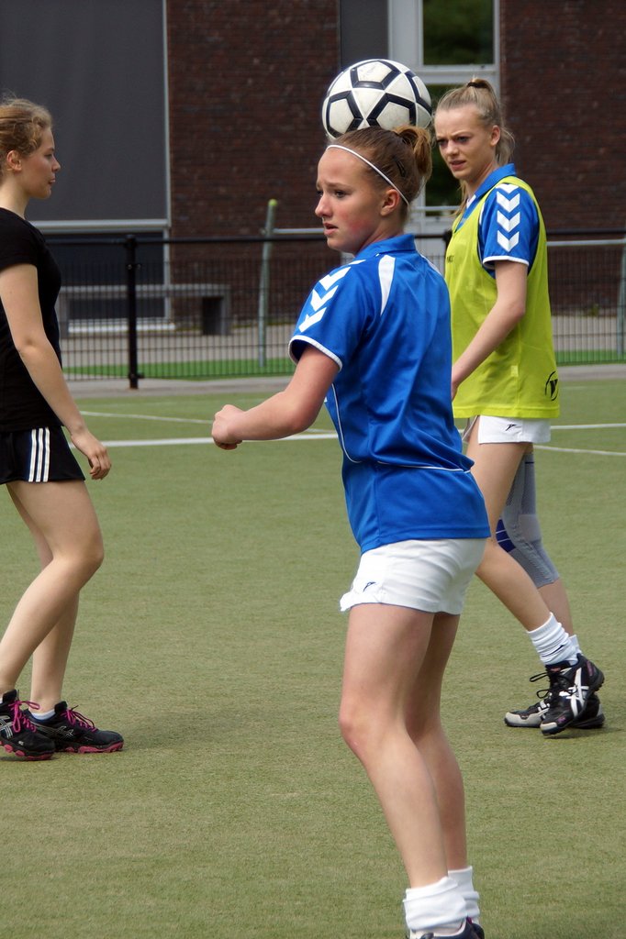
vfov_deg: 16.1
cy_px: 470
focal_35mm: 128
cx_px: 313
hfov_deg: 10.7
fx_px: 3328
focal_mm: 85
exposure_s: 1/1000
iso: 200
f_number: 5.6
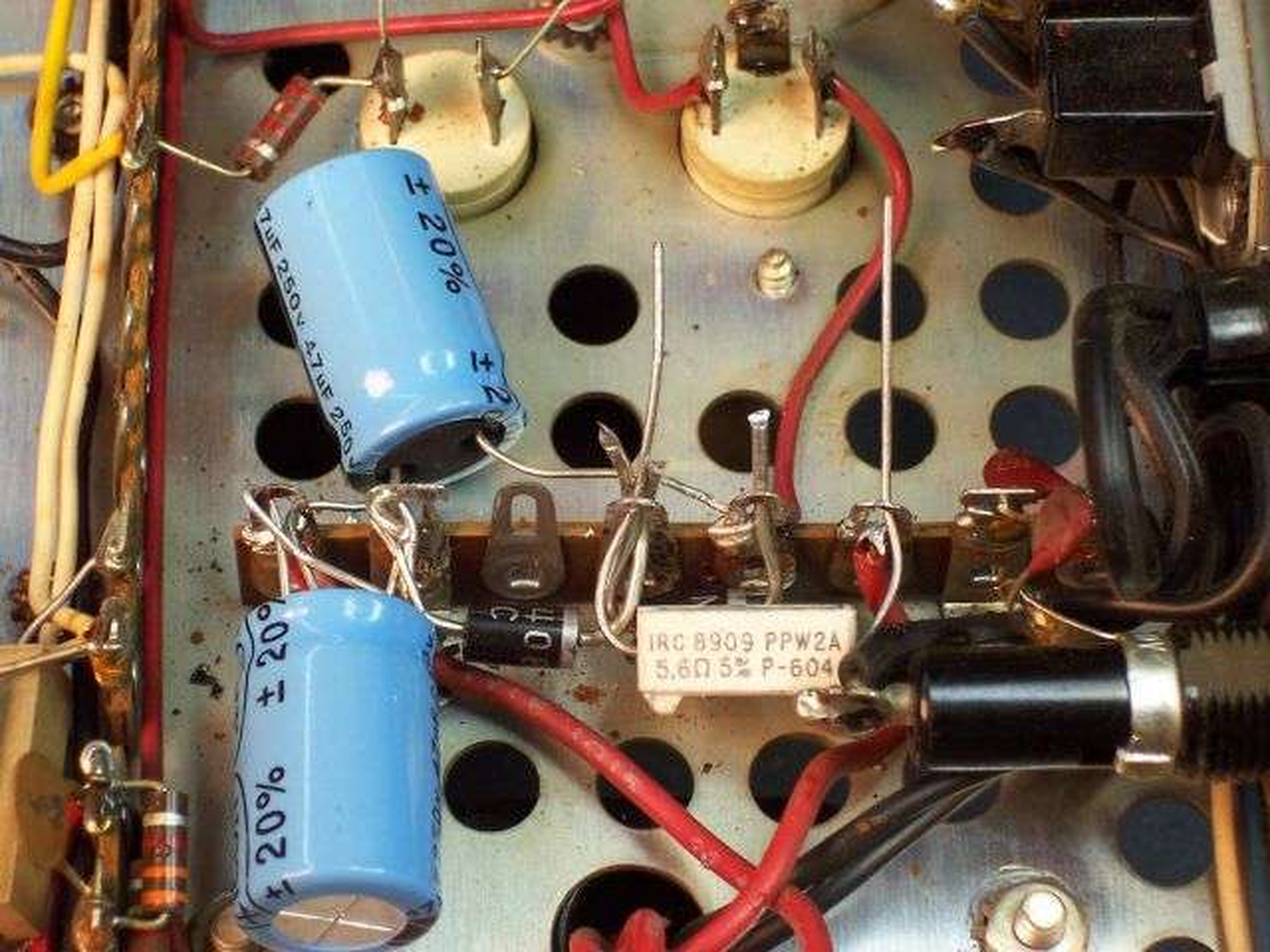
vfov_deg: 13.3
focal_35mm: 111
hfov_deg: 17.7
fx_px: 4072
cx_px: 635
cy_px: 476
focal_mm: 16.8
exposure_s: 1/45
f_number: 4.8
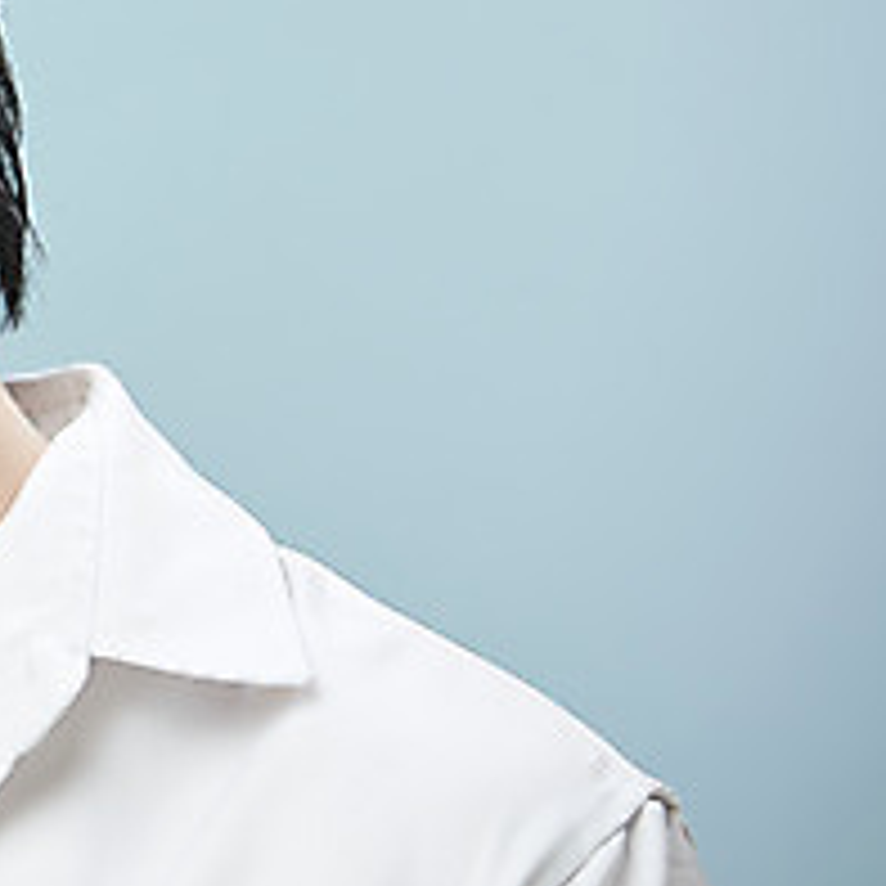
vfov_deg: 3.6
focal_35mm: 490
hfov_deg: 3.6
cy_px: 22
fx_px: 14189
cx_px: -439
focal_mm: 190
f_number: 5.6
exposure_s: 1/125
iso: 50
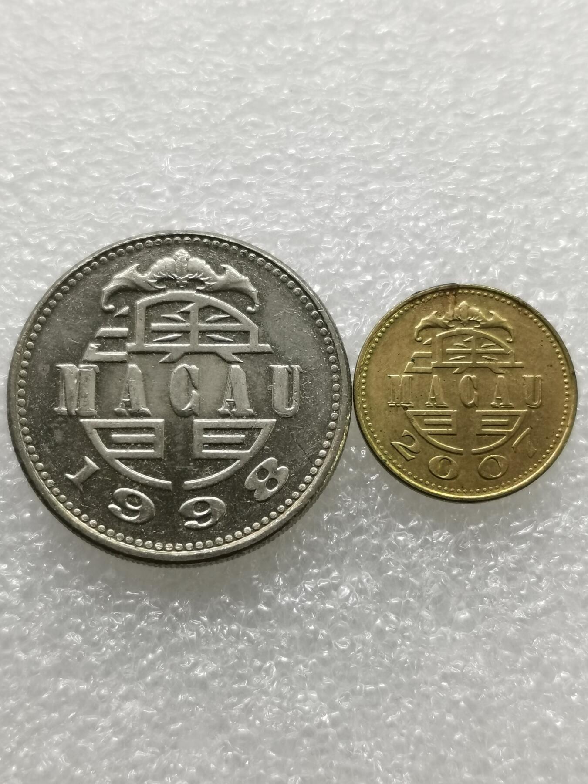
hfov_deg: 20.7
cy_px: 392
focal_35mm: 71
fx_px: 1608
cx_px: 294
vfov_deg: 27.4
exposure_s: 1/100
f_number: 1.6
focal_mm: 5.56
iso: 64
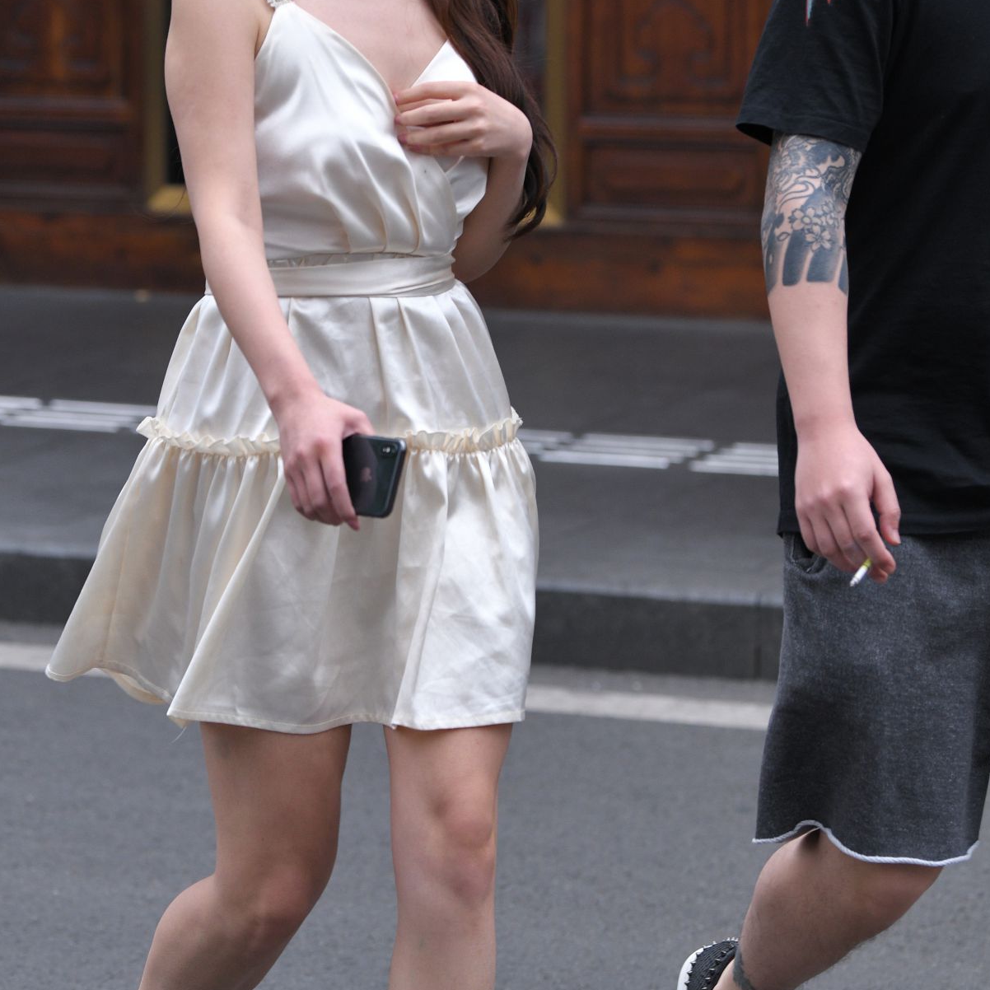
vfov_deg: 9.6
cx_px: 363
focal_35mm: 183
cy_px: 457
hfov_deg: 9.6
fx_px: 5921
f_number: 3.5
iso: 640
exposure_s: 1/500
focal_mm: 95
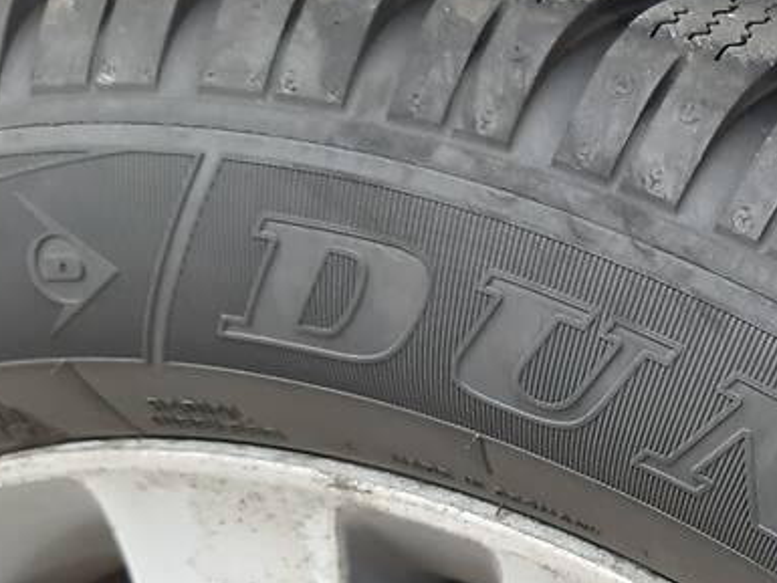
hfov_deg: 32.7
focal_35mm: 54
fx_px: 1212
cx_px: 777
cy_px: 452
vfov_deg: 26.6
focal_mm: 3.9
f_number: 1.7
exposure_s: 1/50
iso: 64
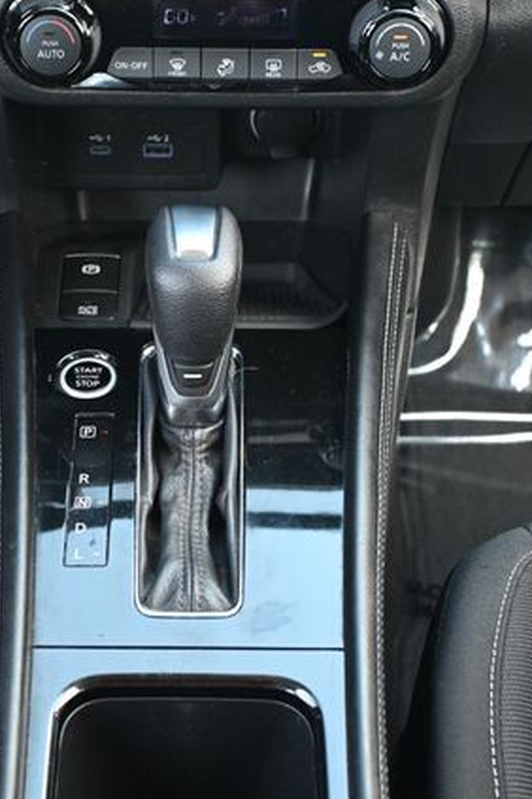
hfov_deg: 19.1
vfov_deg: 28.3
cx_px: 198
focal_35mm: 71
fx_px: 1582
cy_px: 399
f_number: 5
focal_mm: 31.5
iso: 3200
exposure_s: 1/125
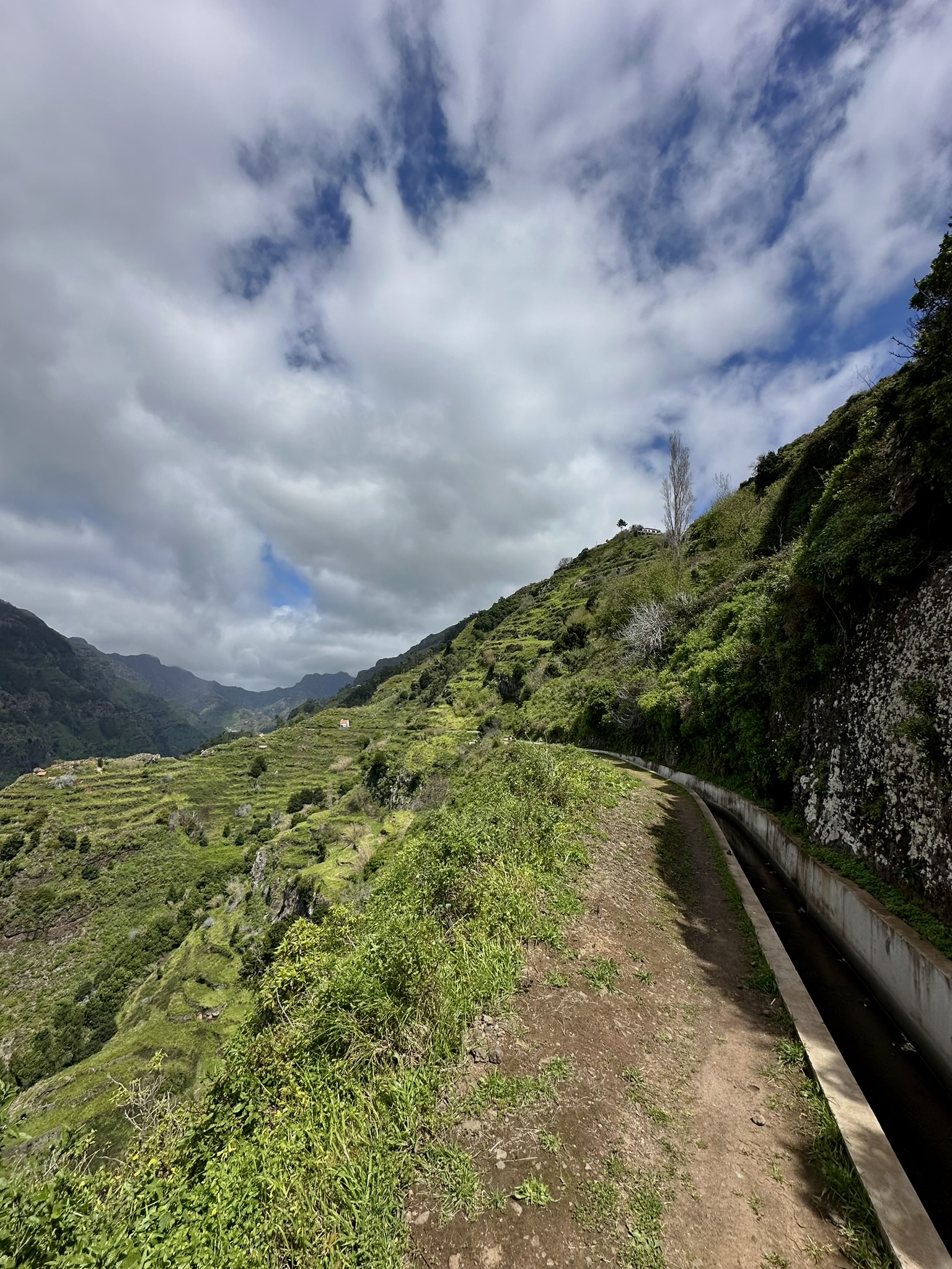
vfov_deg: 102.1
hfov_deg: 85.7
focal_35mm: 14
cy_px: 634
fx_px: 513
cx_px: 476
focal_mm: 2.22
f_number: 2.2
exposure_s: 1/3401
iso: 50
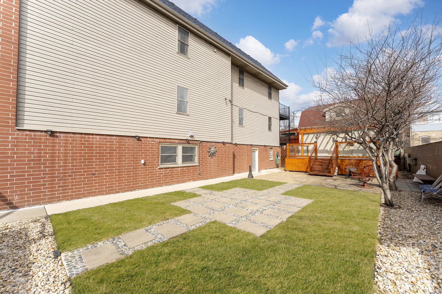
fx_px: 172
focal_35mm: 14
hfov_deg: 104.3
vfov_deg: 81.2
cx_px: 221
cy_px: 147
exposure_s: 1/500
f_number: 9
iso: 200
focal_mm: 14
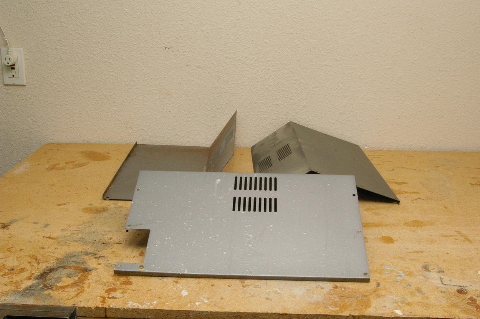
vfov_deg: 31.8
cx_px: 240
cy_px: 160
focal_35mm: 42
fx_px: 559
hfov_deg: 46.4
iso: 1600
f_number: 22
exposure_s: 1/30
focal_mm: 28
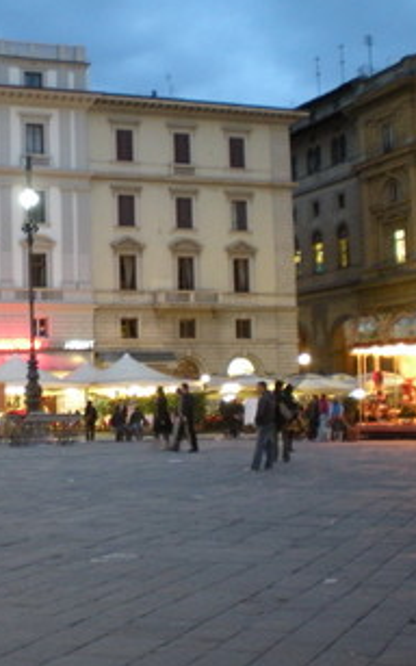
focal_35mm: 59
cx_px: 24
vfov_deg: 34.5
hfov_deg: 21.4
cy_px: 306
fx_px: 1070
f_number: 3.1
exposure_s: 1/8
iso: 432
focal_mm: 6.3
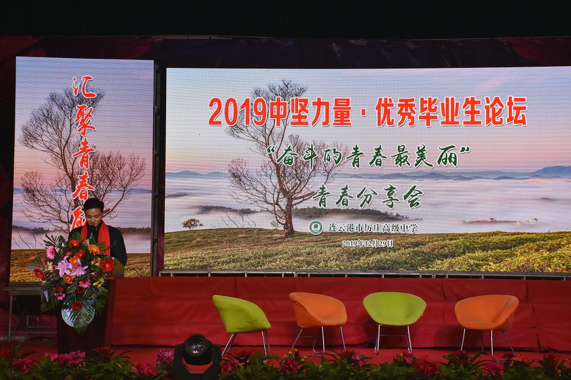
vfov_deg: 21.6
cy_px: 190
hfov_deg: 31.9
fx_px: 999
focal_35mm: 63
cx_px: 286
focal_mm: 42
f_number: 8
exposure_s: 1/250
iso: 800
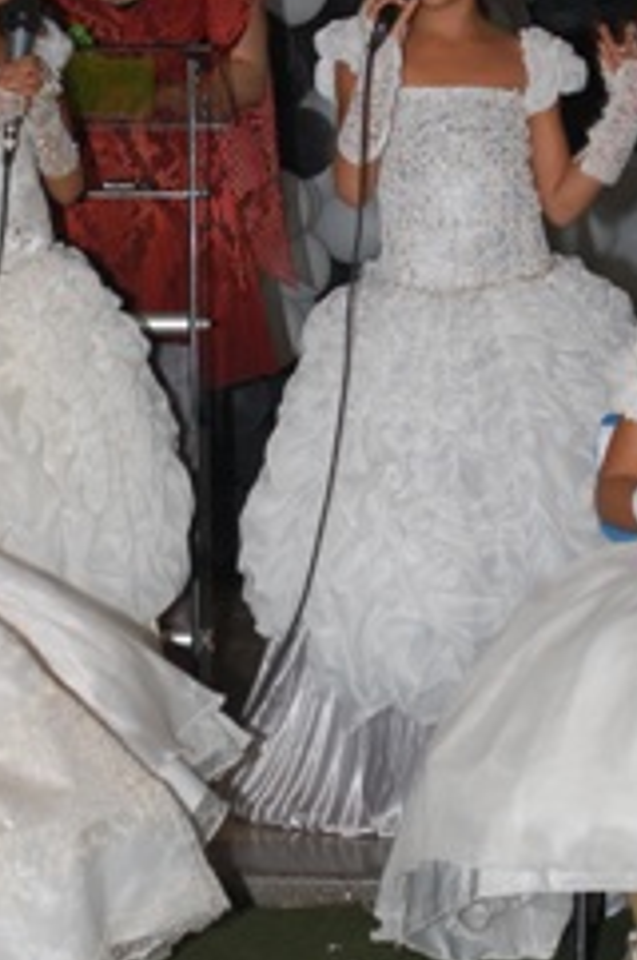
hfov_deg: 10.2
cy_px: 239
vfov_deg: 15.3
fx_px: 3567
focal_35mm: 134
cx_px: 239
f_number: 5.6
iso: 400
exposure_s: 1/60
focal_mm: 48
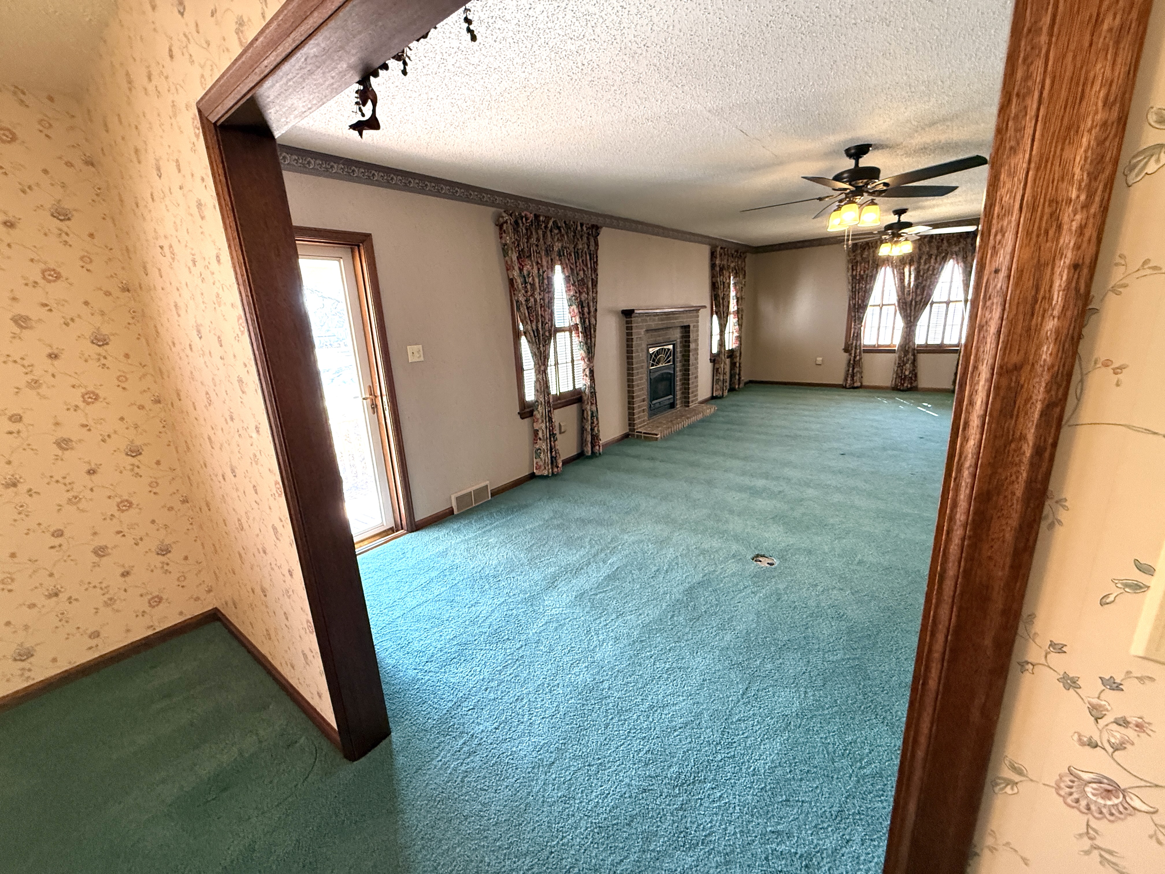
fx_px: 471
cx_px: 582
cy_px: 437
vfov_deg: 85.7
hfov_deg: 102.1
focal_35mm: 14
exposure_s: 1/60
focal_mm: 2.22
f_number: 2.2
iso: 400
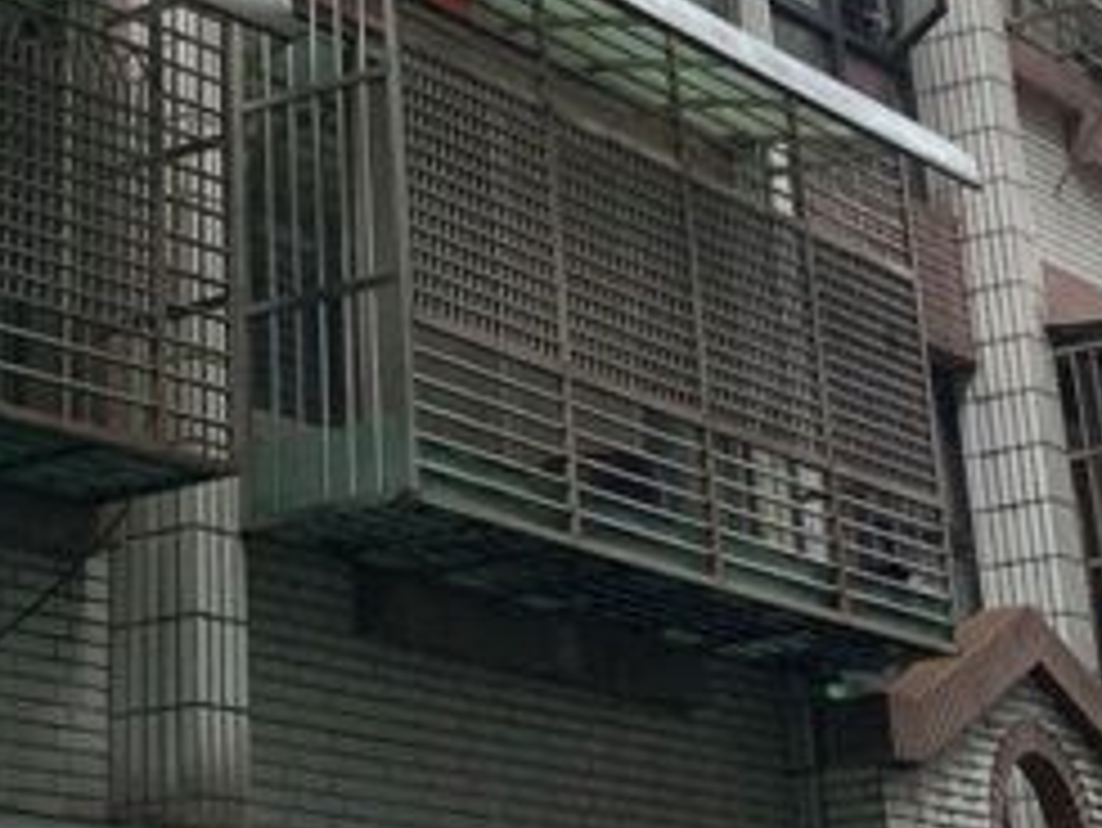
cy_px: -531
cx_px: 450
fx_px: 3249
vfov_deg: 13.4
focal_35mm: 102
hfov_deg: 19.2
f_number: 1.8
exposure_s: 1/121
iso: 64
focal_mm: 4.25
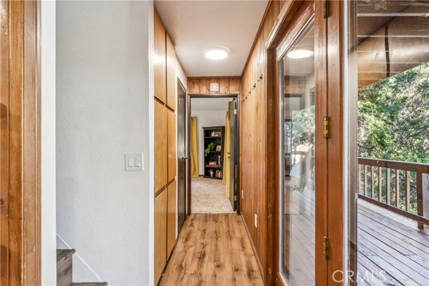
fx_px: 217
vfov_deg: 66.7
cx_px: 214
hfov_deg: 89.4
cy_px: 143
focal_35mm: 18
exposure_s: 8
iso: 100
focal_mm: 18.2
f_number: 22
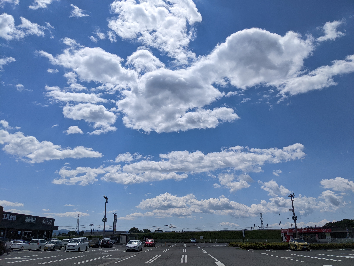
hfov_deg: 65.3
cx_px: 177
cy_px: 133
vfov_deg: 51.4
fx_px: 276
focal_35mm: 27
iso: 91
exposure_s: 1/23256
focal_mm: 4.38
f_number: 1.73
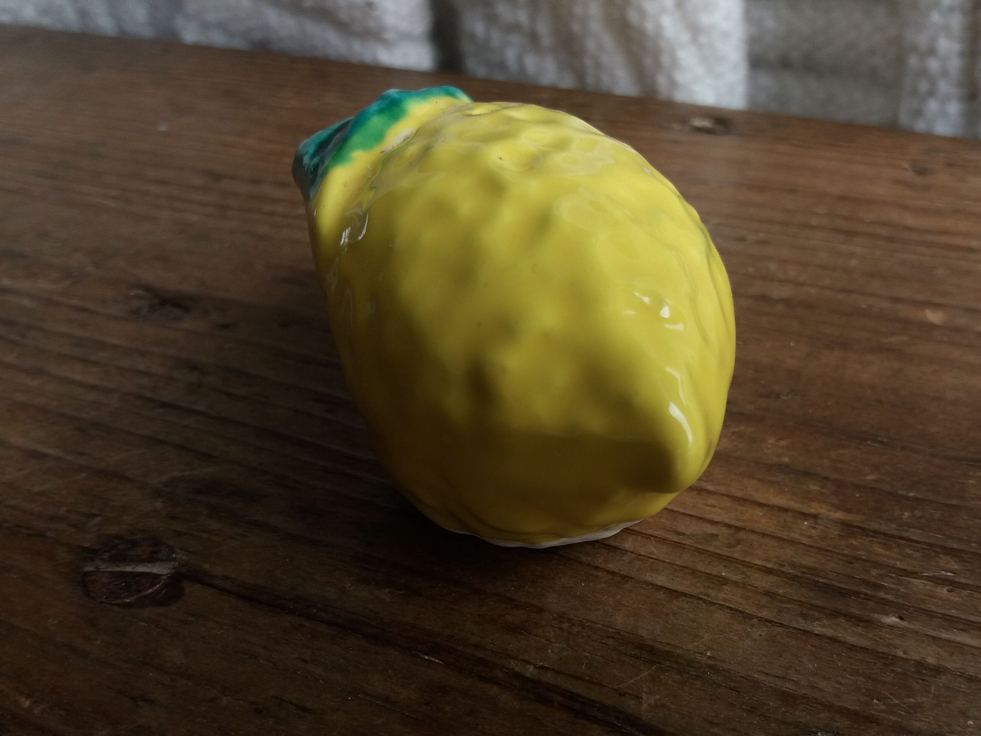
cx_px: 540
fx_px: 992
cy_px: 450
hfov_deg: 52.5
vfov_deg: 40.5
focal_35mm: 35
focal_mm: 3.7
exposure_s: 1/145
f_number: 1.9
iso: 64
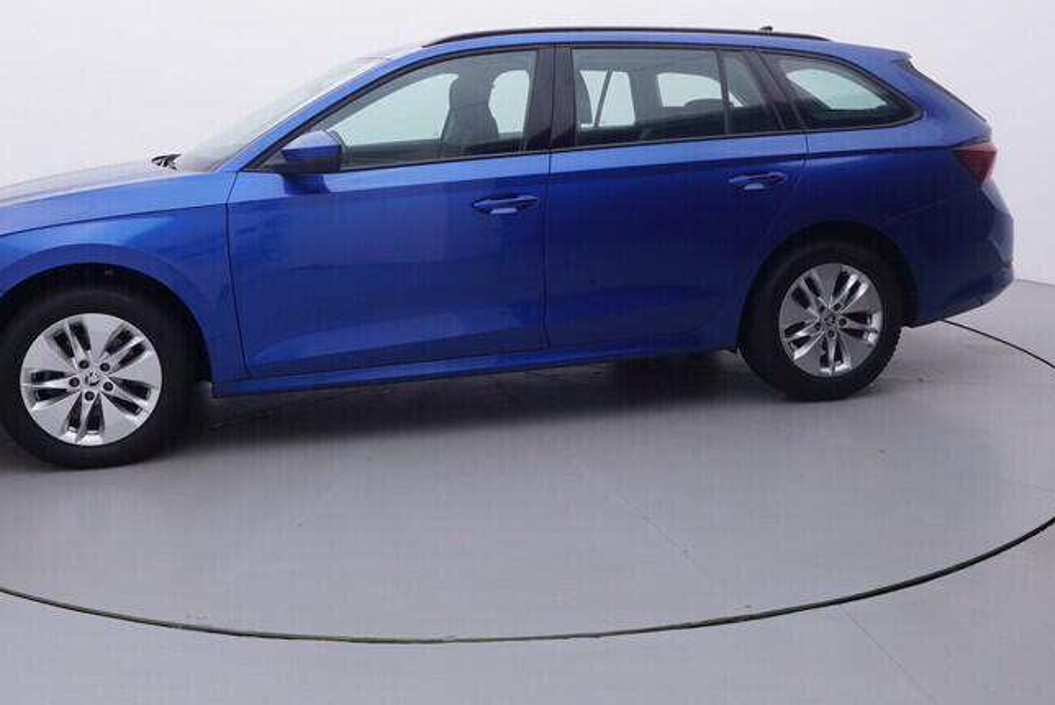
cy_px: 221
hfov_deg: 53.3
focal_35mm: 36
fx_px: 1049
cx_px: 472
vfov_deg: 36.6
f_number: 5
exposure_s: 1/80
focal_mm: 15
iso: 200
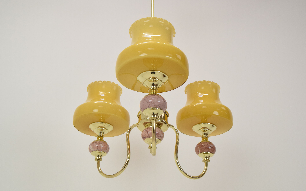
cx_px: 153
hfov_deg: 49.3
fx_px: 334
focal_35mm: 40
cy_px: 90
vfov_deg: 32.0
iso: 1600
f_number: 9
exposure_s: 1/320
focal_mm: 26
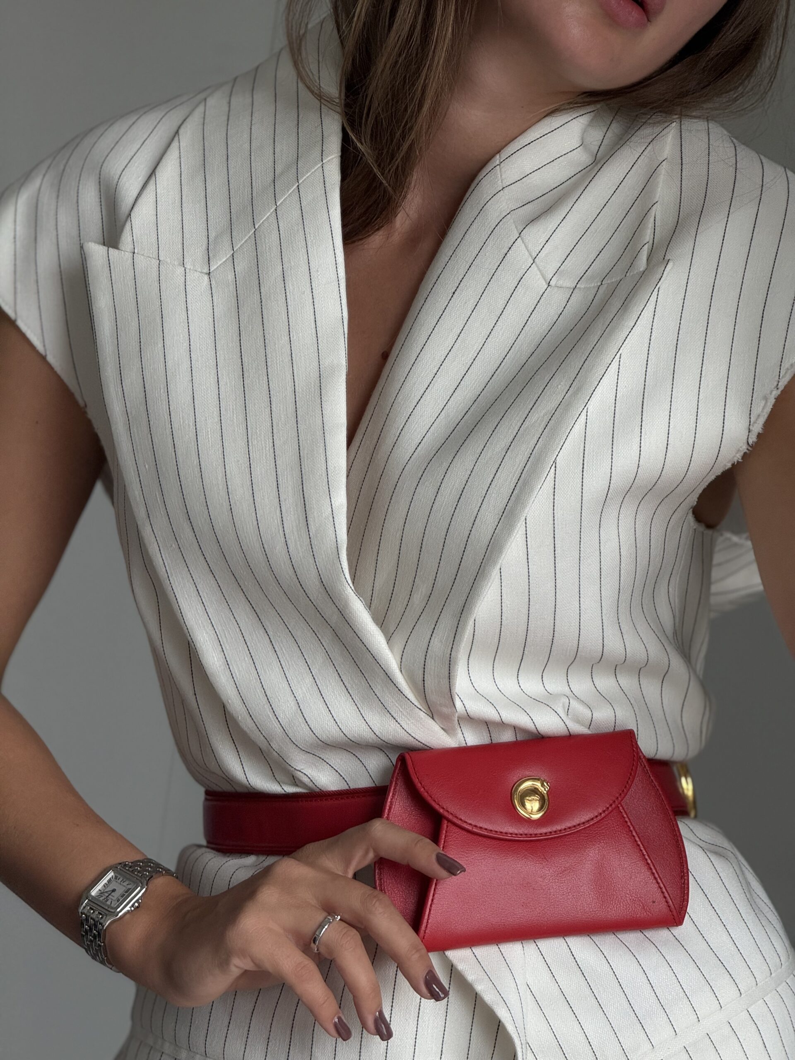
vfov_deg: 16.4
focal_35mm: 120
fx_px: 3675
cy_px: 530
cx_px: 398
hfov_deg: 12.3
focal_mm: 15.66
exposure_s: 1/99
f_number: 2.8
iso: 80
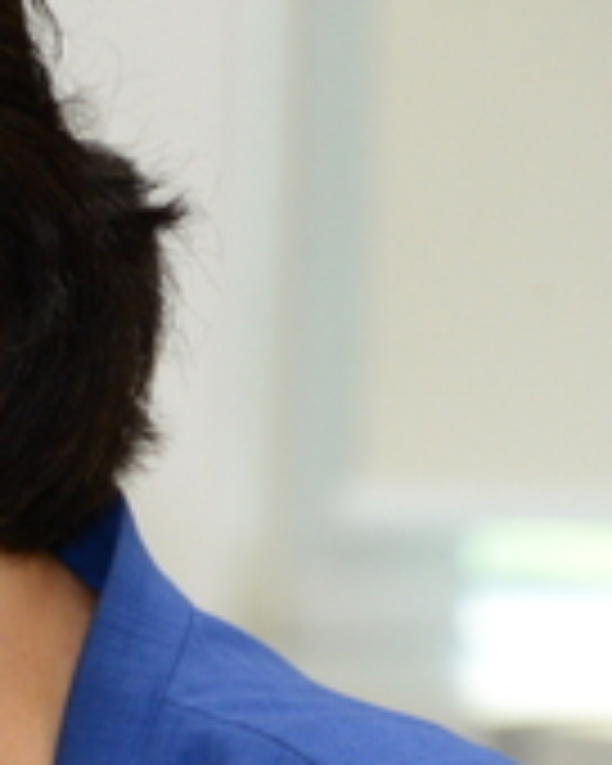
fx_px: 23977
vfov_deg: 1.8
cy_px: 562
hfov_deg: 1.5
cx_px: -486
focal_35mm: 1059
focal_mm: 300
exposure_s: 1/100
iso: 2500
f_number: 7.1
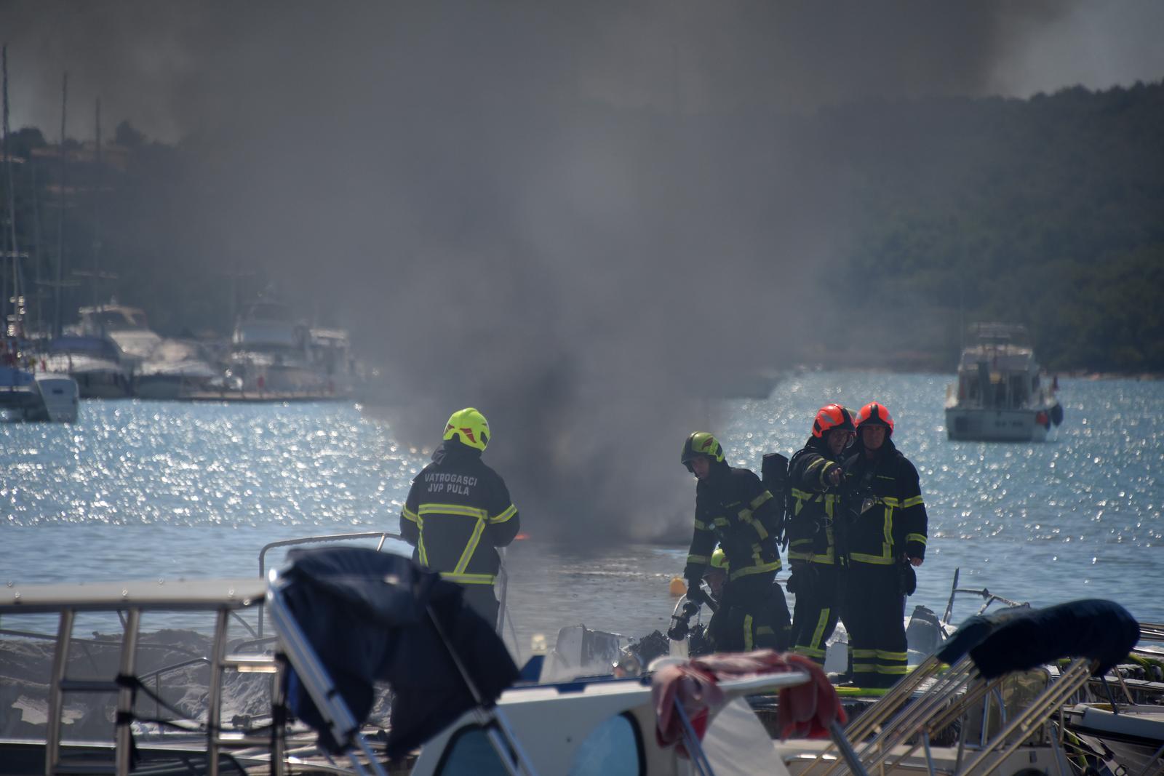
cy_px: 388
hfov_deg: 6.9
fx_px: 9700
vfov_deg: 4.6
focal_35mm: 300
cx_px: 582
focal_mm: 300
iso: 640
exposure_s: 1/4000
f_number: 5.6
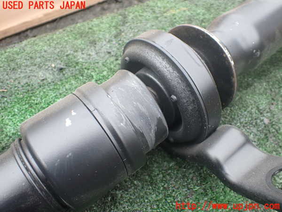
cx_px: 141
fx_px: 244
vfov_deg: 46.8
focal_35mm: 30
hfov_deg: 60.0
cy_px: 106
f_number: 2.3
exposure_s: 1/125
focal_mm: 5.4
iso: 250
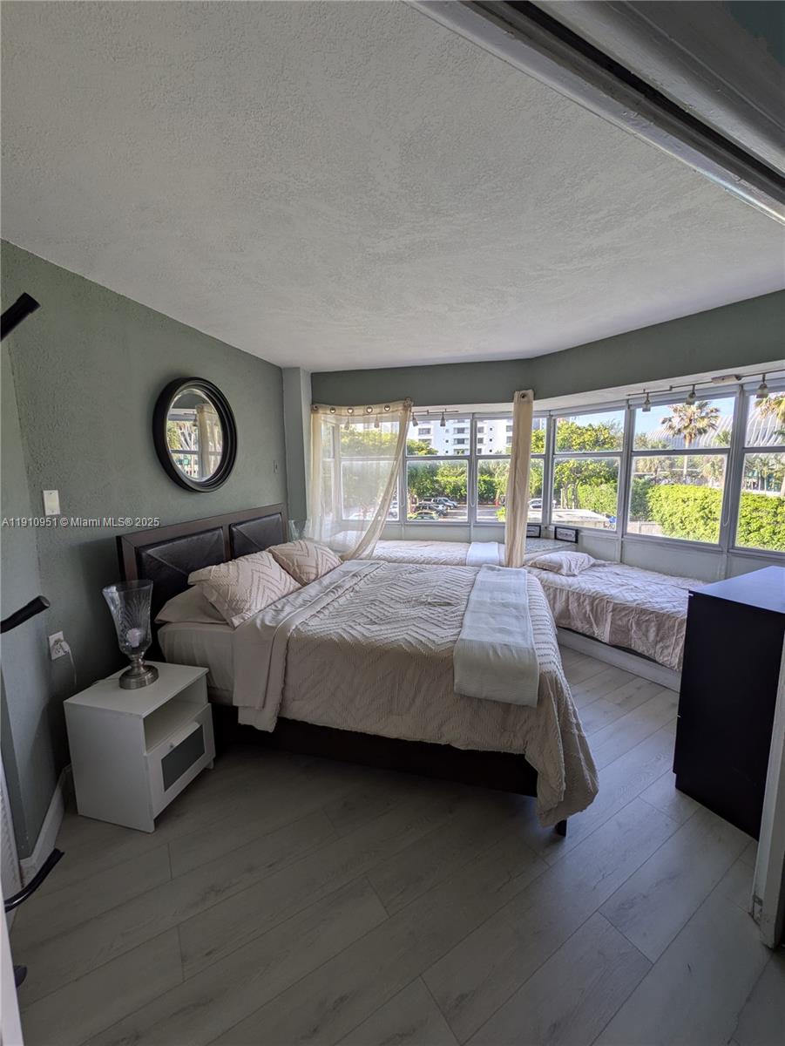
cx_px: 392
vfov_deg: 102.0
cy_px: 523
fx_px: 423
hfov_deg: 85.7
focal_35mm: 14
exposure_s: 1/273
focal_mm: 1.83
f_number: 2.2
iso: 44
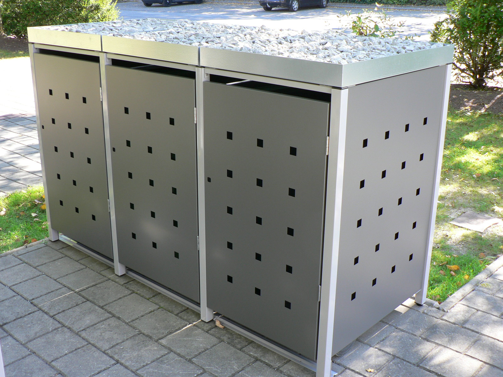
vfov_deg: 34.3
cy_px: 188
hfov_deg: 44.8
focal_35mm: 42
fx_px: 610
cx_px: 252
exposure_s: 1/60
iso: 80
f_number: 2.8
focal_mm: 7
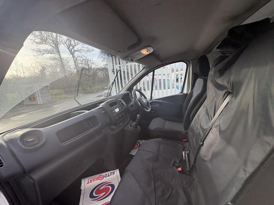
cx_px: 137
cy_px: 102
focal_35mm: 14
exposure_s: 1/279
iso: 64
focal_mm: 2.22
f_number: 2.2
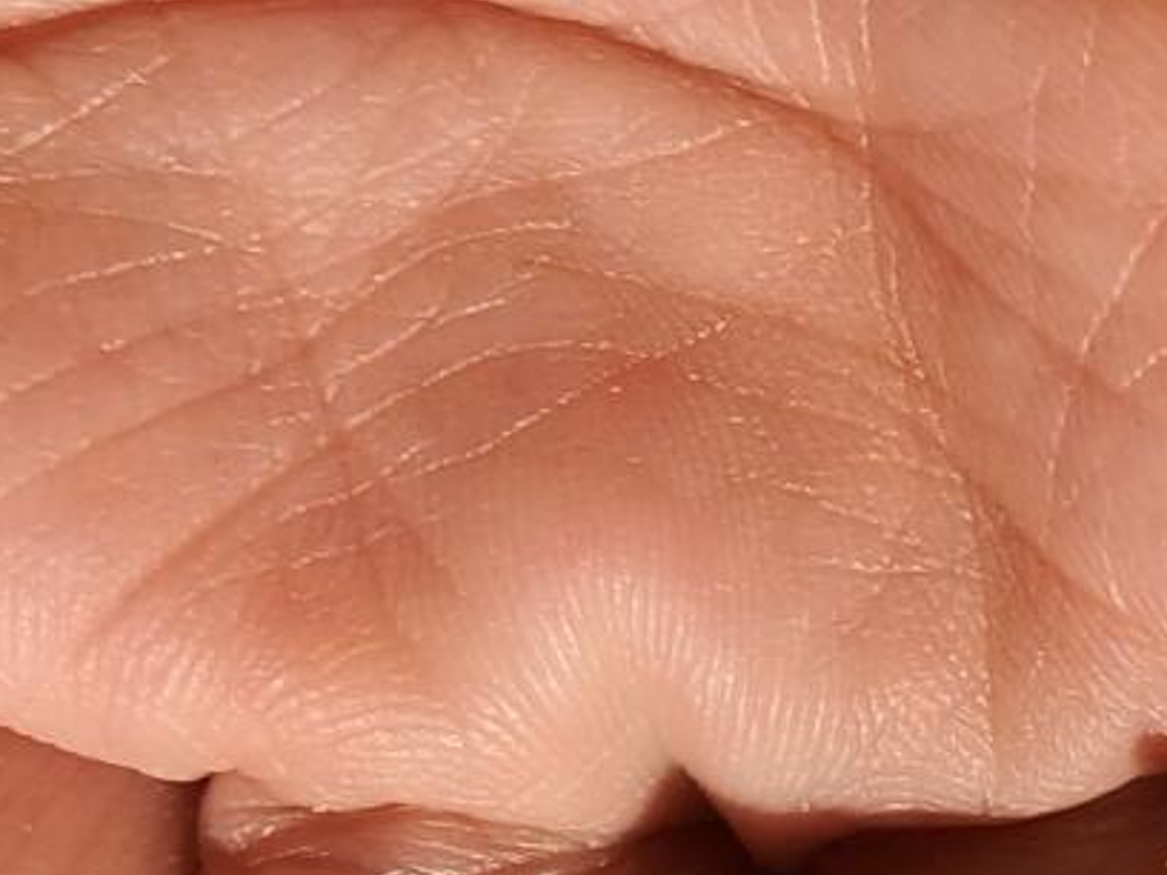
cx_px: 798
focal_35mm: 79
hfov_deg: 24.6
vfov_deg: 16.9
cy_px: 1315
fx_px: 2663
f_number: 2
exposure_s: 1/72
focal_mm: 2.32
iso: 250
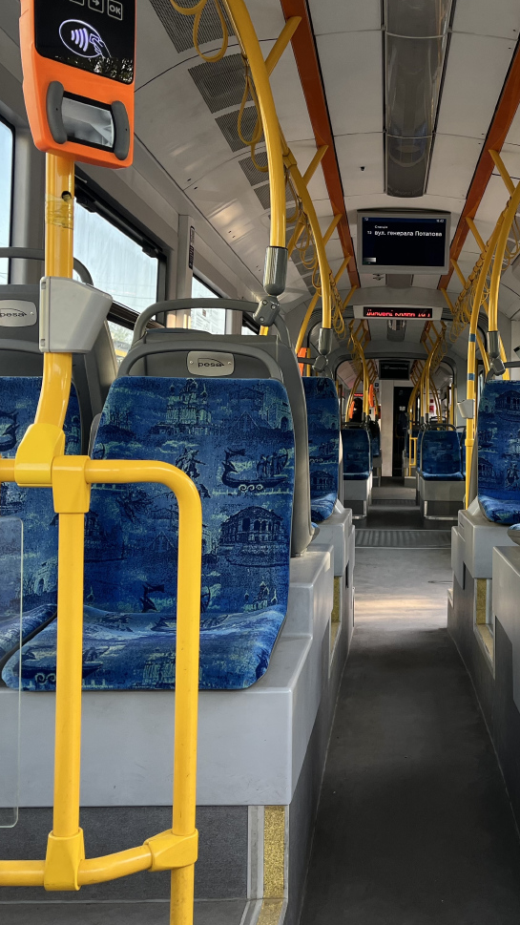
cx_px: 414
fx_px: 932
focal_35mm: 38
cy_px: 462
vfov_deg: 52.8
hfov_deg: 30.5
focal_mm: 5.1
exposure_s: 1/121
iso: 80
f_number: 1.6
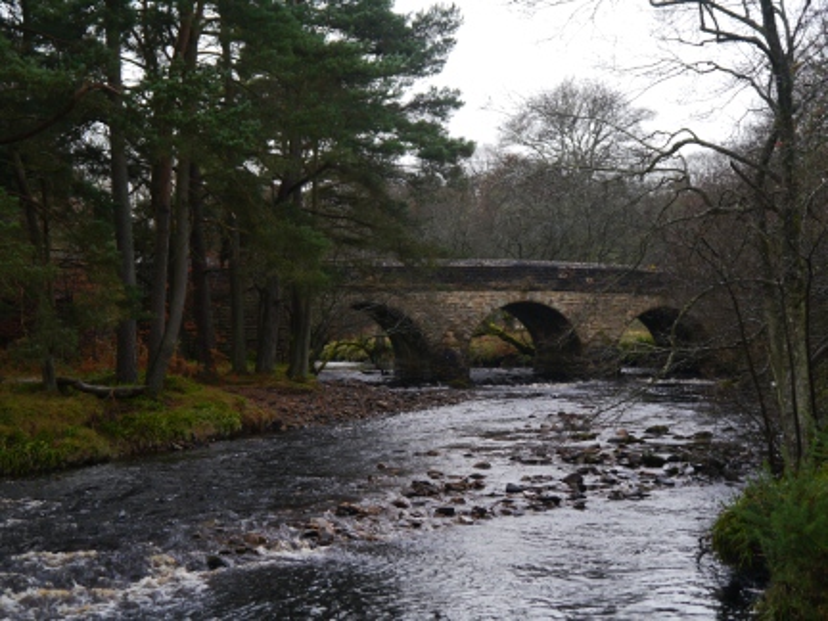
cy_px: 310
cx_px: 414
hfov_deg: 33.2
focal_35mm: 58
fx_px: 1387
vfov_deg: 25.2
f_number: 4.9
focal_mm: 29
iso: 160
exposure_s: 1/80
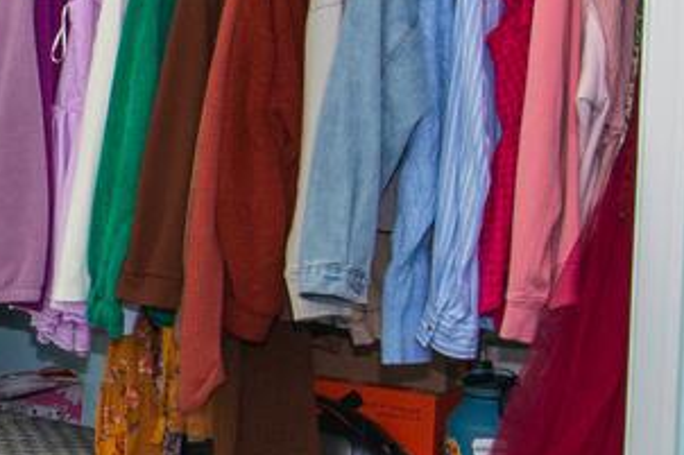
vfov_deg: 14.4
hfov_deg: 18.0
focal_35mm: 95
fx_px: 1804
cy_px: 249
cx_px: -471
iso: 900
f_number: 5.6
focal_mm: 14
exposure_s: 1/100
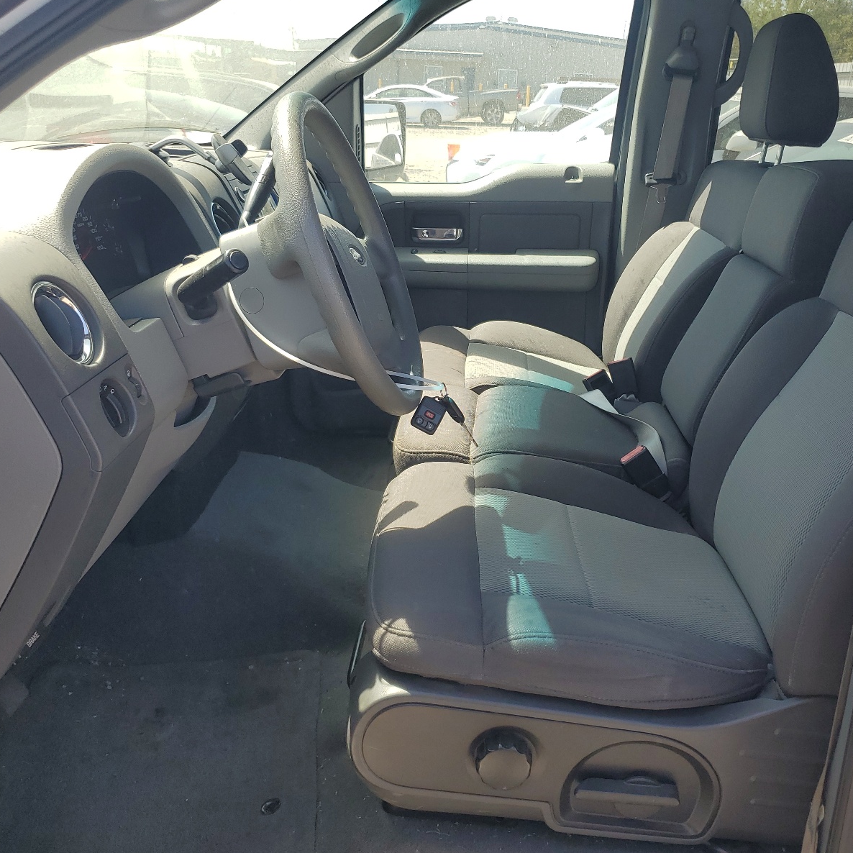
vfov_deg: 52.5
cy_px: 424
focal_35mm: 31
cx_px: 484
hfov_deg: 52.4
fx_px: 864
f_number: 1.5
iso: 50
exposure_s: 1/714
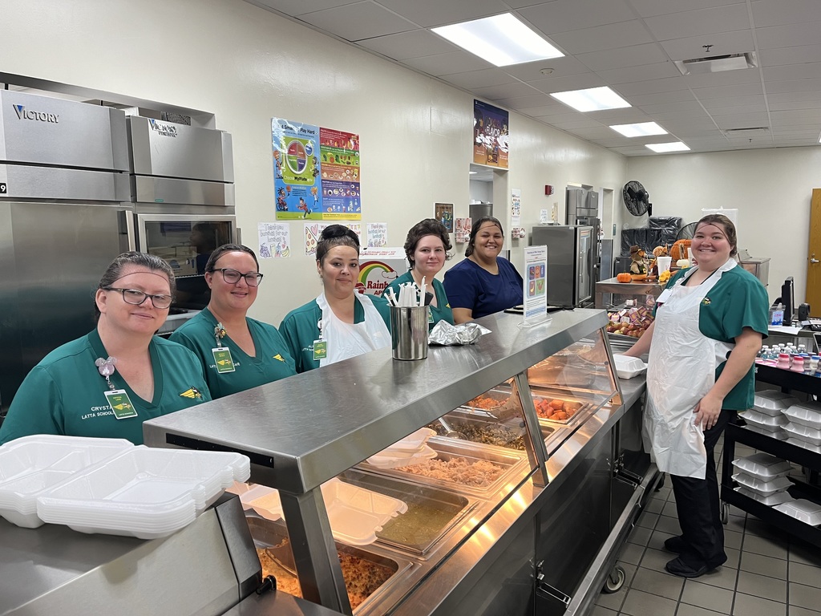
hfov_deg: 67.3
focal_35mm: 26
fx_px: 617
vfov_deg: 53.1
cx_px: 410
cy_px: 308
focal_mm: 5.1
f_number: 1.6
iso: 100
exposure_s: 1/60
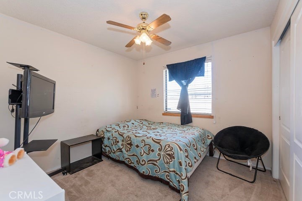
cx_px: 151
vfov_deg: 77.3
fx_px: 126
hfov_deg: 100.4
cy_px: 100
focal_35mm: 15
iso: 400
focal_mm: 10
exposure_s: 1/100
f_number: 5.6
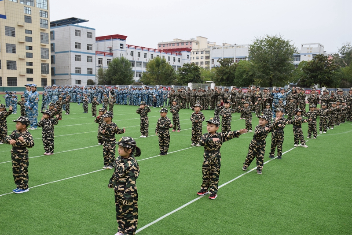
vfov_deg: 40.0
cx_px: 176
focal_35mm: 33
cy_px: 118
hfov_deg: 57.2
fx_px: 323
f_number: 7.1
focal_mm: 22
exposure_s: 1/200
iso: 400
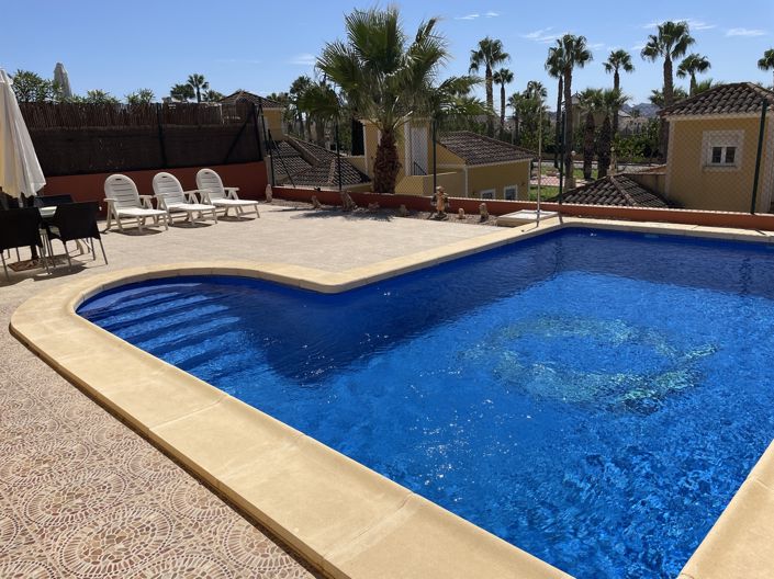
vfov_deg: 53.0
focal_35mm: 26
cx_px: 387
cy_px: 290
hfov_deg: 67.3
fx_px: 581
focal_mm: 4.2
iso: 32
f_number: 1.6
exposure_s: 1/6897
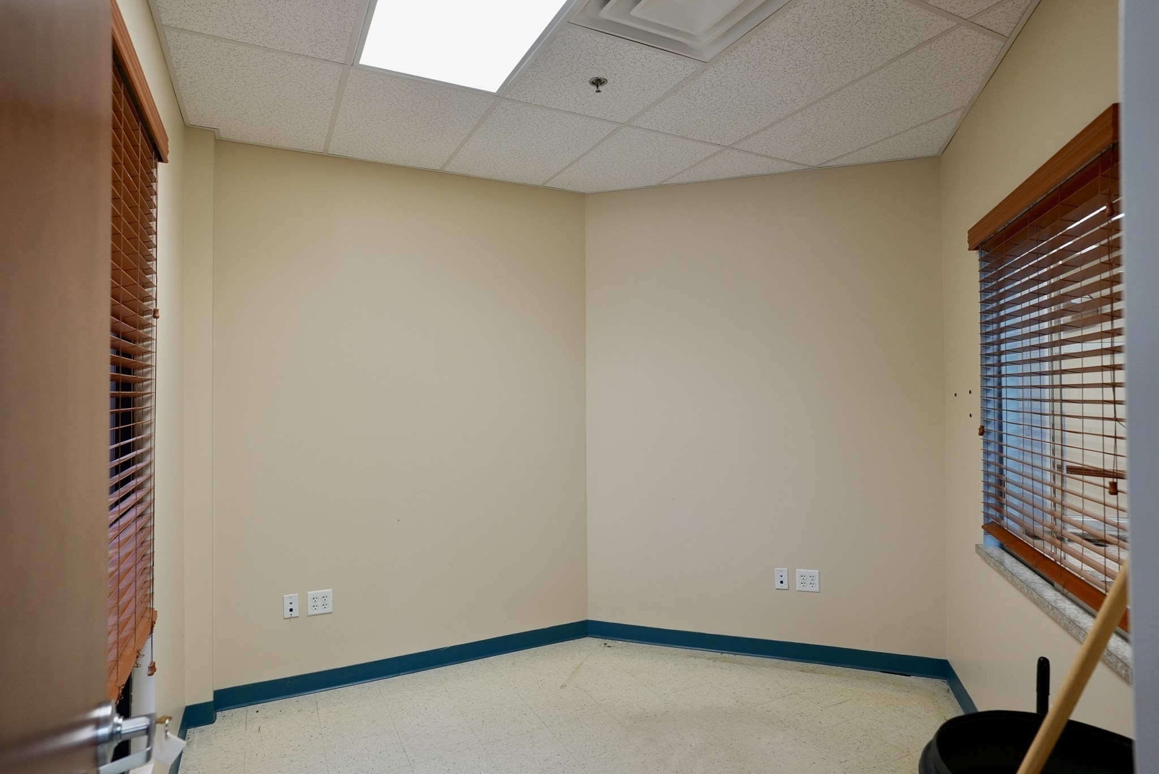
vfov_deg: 62.0
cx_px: 580
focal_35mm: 20
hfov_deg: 83.9
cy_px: 387
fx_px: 644
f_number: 4
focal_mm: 20
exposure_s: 1/125
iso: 800
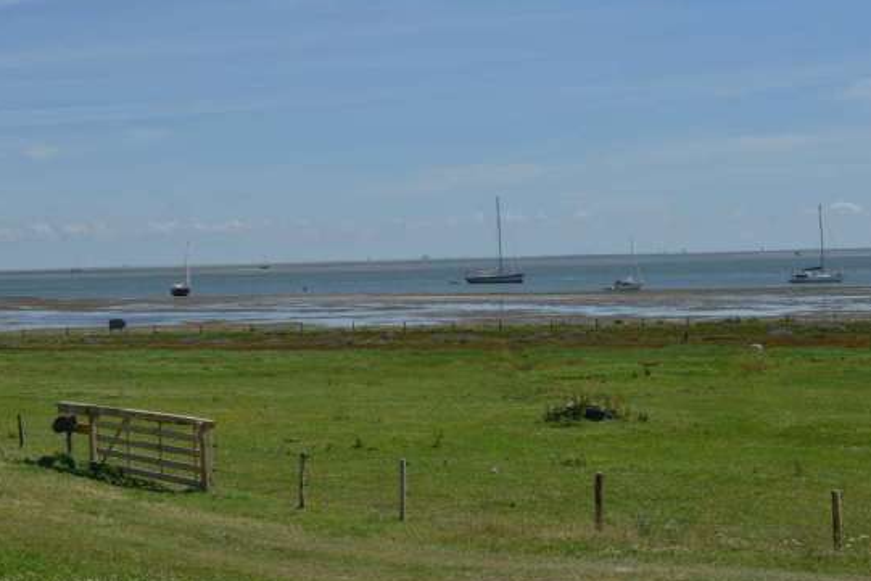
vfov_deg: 19.2
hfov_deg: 28.4
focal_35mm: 71
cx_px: 354
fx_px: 1718
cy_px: 259
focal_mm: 48
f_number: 18
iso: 125
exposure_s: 1/125
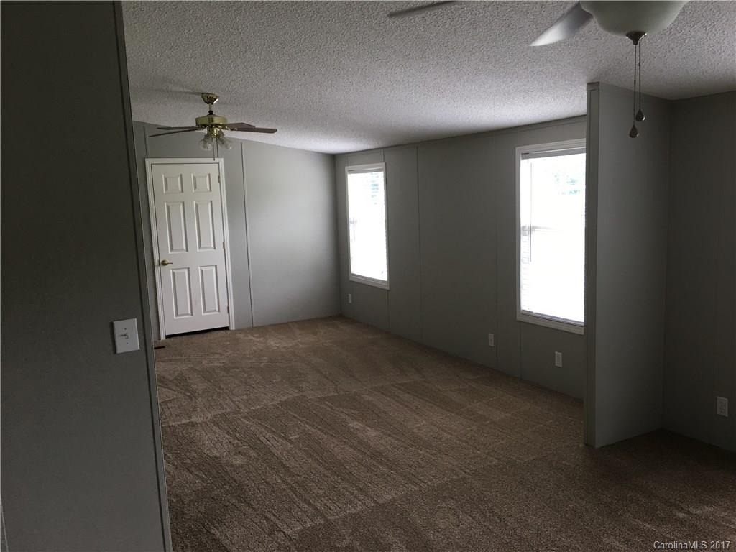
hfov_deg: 61.7
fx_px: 617
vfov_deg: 48.2
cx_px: 368
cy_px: 276
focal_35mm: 29
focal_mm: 4.15
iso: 25
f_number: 2.2
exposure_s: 1/30
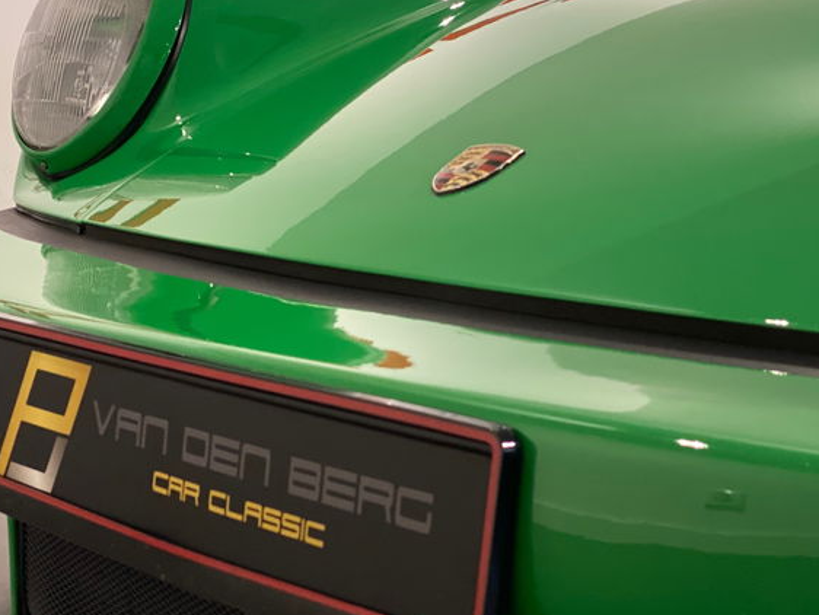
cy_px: 287
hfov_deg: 27.4
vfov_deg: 20.7
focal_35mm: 71
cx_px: 402
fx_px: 1681
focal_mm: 6
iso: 320
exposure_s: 1/25
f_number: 2
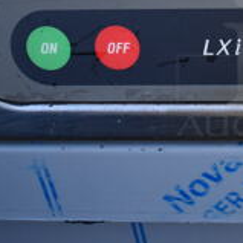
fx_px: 699
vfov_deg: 19.6
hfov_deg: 18.1
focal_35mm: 88
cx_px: 338
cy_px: 61
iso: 800
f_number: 3.5
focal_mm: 18
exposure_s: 1/160
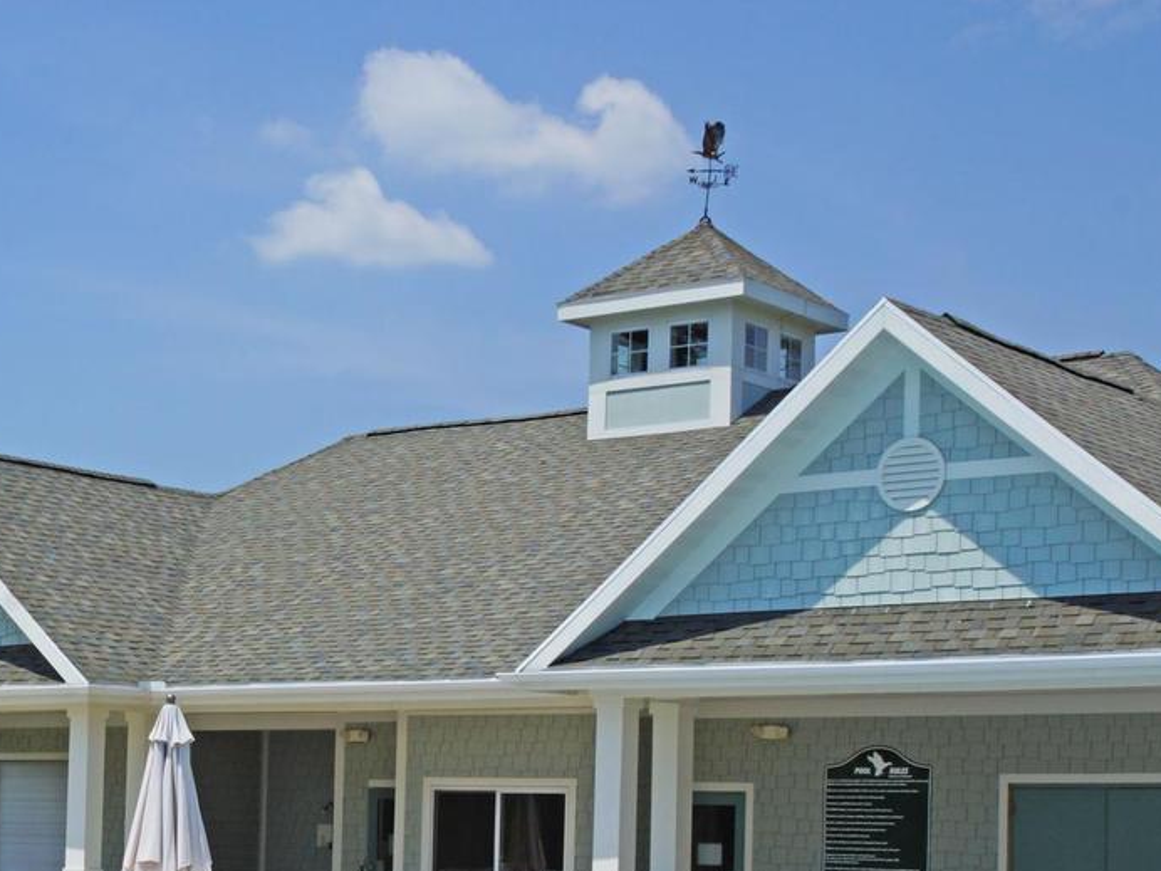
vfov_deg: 16.2
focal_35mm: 90
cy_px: 775
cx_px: 136
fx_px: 3019
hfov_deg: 21.3
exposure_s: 1/160
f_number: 16
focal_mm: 30
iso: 100
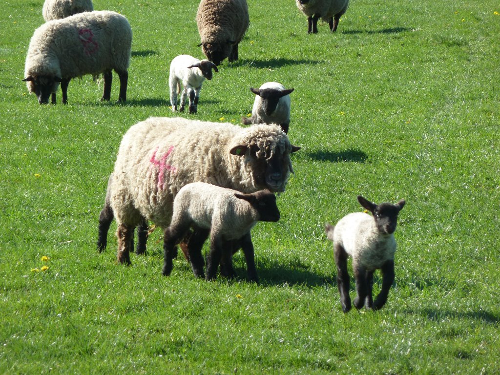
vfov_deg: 5.0
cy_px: 188
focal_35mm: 300
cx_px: 250
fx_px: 4333
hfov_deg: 6.6
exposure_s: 1/160
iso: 80
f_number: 4.9
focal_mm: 49.2
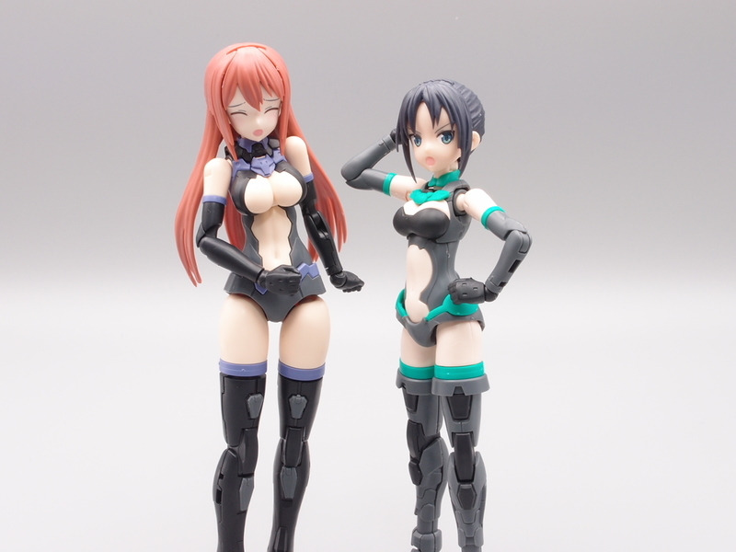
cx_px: 368
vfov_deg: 26.6
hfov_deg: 34.9
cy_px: 276
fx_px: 1169
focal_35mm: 55
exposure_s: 1/5
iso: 100
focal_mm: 11.84
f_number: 8
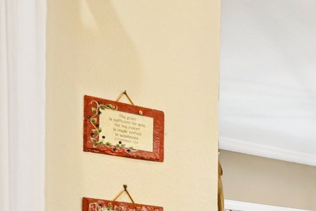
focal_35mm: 69
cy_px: 332
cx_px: 490
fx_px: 606
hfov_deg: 22.9
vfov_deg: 17.4
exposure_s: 1/8
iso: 400
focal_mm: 16
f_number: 8
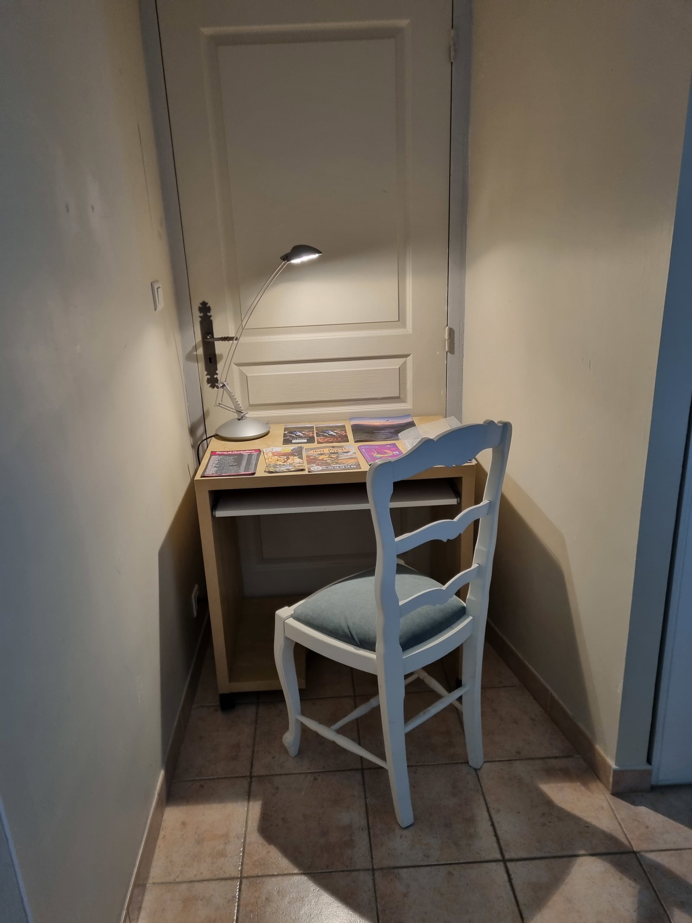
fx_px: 693
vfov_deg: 67.3
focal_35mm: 26
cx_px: 346
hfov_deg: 53.1
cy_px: 462
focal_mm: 5.4
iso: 160
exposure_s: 1/50
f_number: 1.8
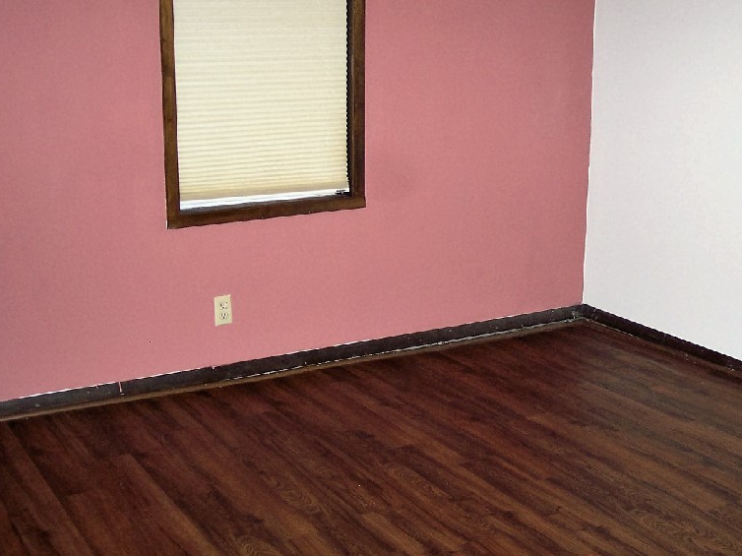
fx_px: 1136
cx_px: 464
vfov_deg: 27.5
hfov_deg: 36.0
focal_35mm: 53
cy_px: 283
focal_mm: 8
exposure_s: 1/60
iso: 140
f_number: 2.8
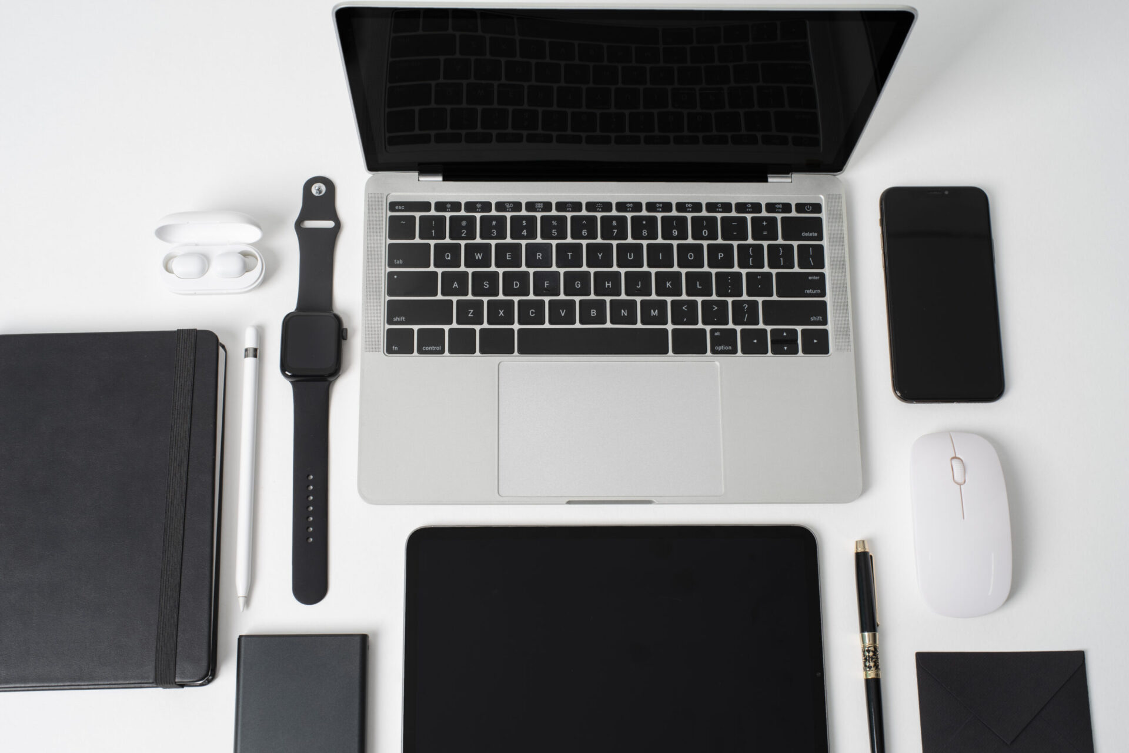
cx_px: 564
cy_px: 376
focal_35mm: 50
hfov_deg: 39.6
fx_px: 1568
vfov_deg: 27.0
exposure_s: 1/100
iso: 250
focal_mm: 50
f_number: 5
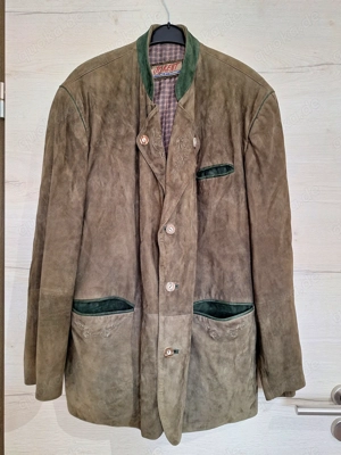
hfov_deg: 58.9
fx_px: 302
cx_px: 170
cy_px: 228
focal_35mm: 23
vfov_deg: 73.9
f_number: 1.8
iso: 125
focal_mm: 5.54
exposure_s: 1/50
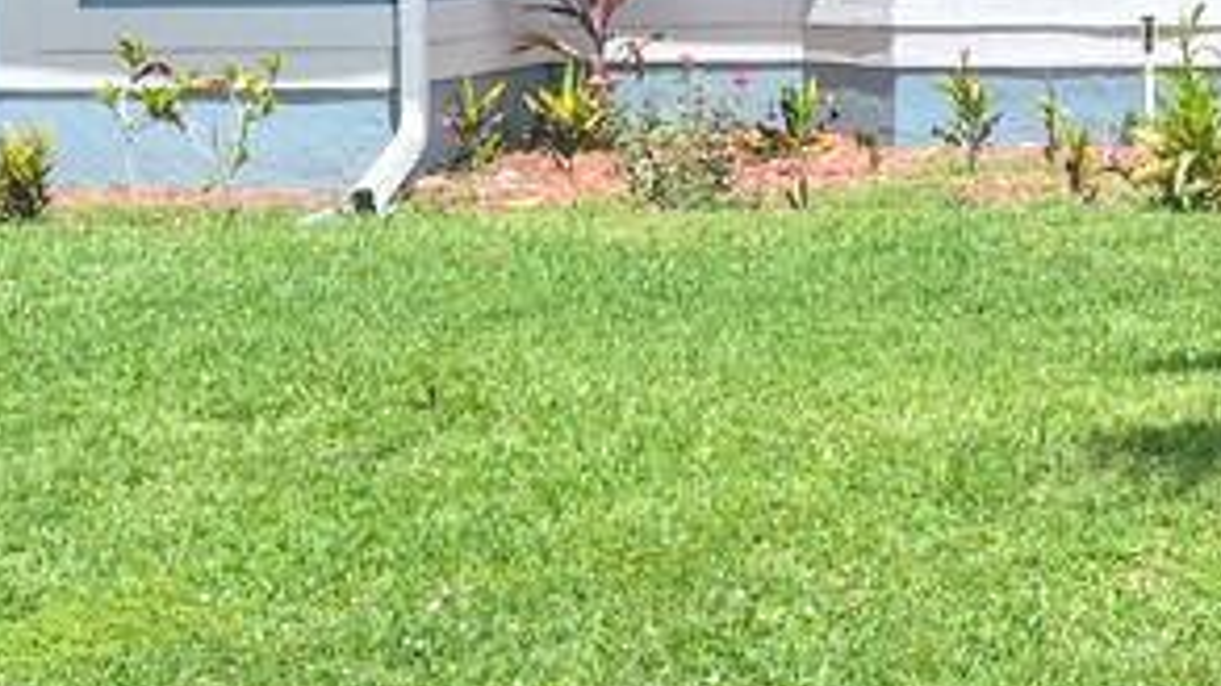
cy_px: -167
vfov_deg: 10.9
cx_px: 1848
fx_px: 3528
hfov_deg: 17.6
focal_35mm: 109
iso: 320
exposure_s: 1/800
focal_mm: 19
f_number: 11
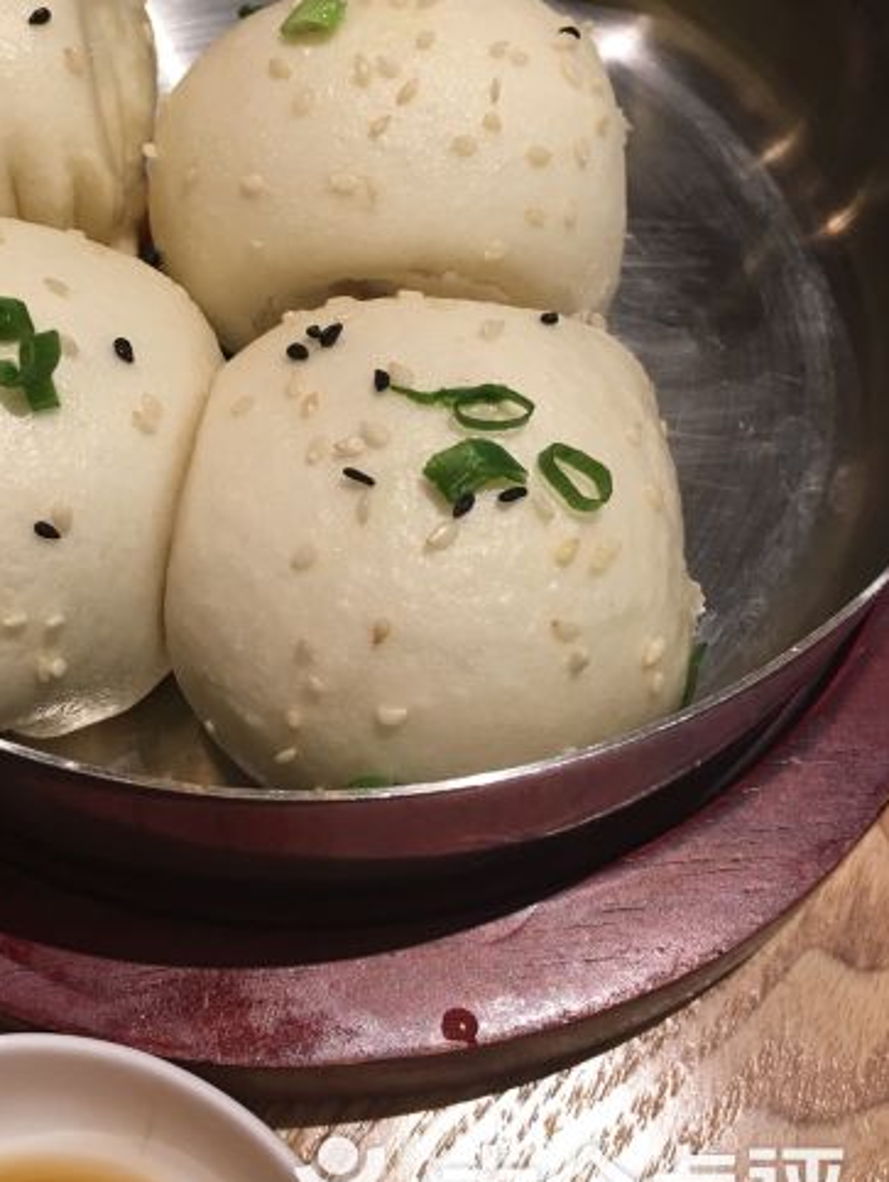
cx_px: 266
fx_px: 1436
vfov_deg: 44.5
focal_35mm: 42
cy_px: 465
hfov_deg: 33.9
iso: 40
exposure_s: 1/33
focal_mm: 4.15
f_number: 2.2
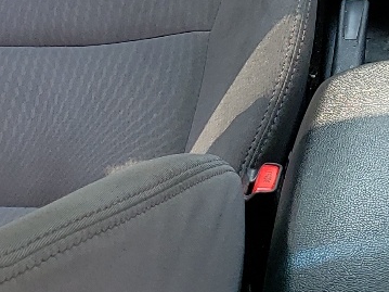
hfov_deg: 16.2
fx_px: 1303
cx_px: 485
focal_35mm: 116
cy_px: -169
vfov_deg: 12.1
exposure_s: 1/233
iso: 50
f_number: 1.5
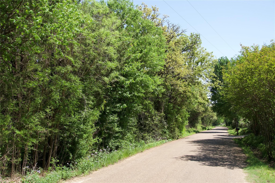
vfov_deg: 31.9
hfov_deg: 46.4
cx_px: 138
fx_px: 321
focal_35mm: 42
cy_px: 92
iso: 100
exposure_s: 1/320
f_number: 5
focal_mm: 28
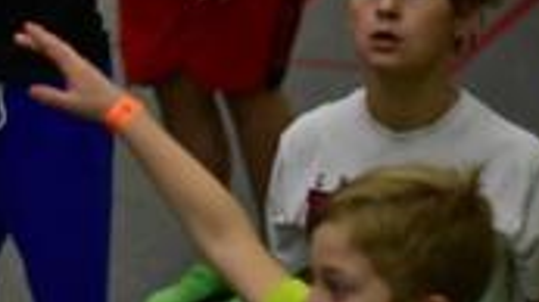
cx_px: -87
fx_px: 3242
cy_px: -118
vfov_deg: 5.3
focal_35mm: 227
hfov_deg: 9.4
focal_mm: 50
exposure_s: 1/500
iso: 1250
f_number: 1.8
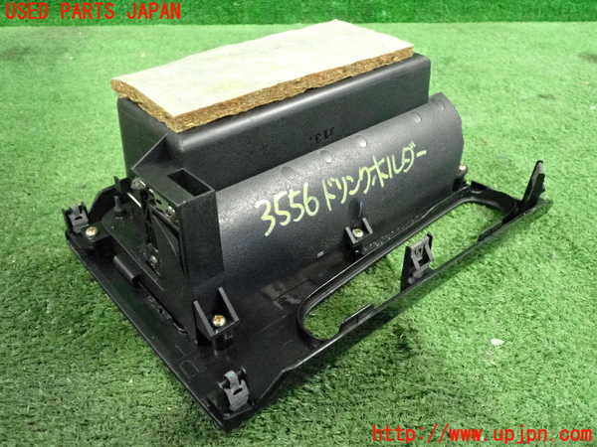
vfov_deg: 46.8
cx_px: 298
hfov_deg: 60.0
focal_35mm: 30
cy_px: 224
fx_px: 517
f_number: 2.3
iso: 4000
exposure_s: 1/125
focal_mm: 5.4
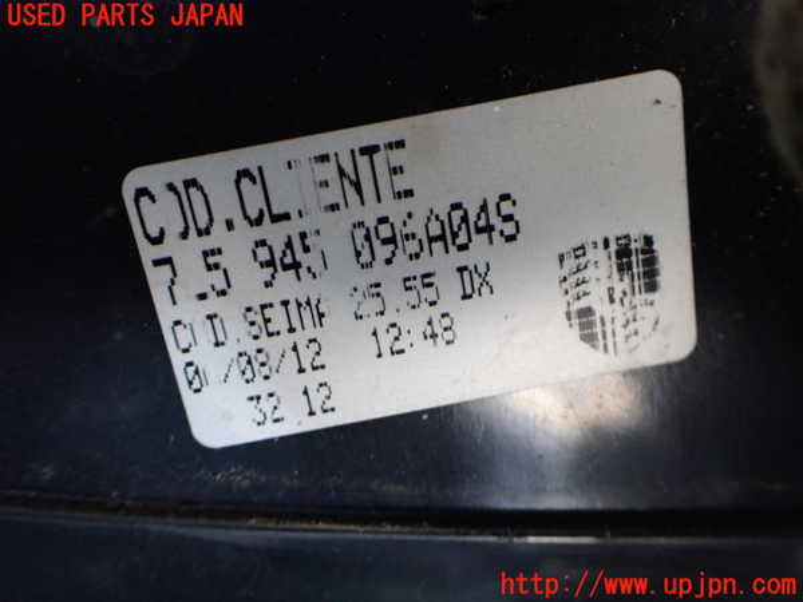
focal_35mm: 30
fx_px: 696
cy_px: 301
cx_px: 402
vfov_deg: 46.8
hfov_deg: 60.0
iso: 800
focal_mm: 5.4
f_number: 2.3
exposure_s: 1/60
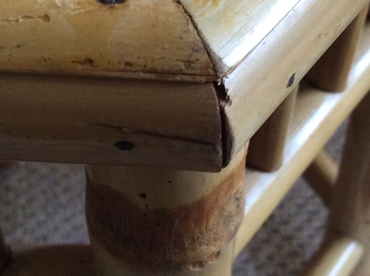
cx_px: 208
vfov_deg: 22.2
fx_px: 704
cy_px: 106
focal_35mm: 66
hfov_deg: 29.4
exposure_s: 1/25
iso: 160
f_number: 2.4
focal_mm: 3.3
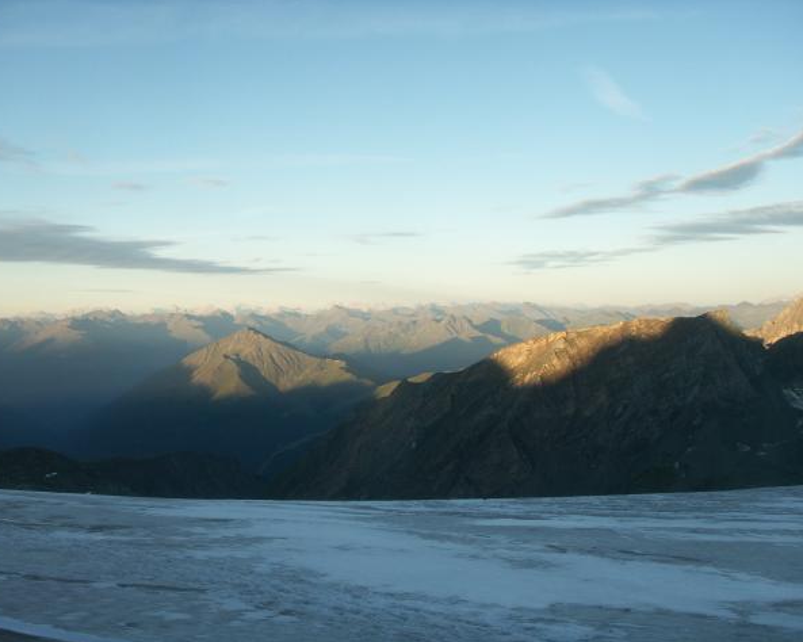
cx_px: 393
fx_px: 927
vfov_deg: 38.2
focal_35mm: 39
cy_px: 321
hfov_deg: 46.9
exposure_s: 1/60
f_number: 7.1
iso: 50
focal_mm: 7.7
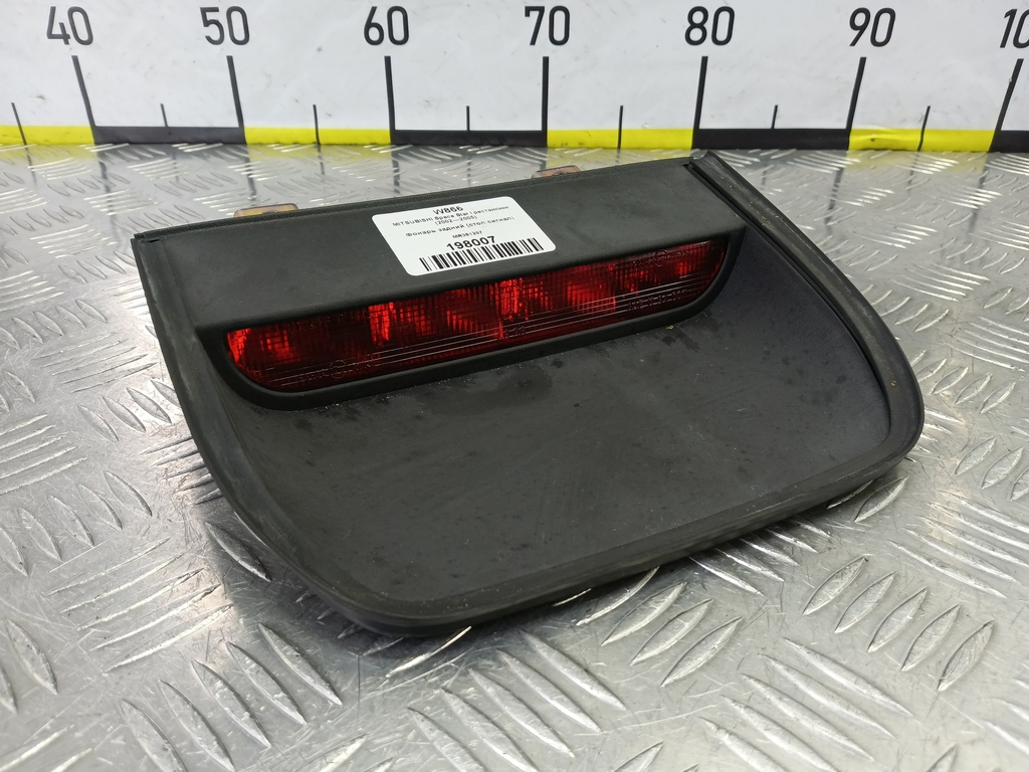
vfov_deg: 58.9
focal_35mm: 23
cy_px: 386
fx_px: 684
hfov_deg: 73.9
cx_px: 514
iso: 172
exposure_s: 1/50
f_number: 1.6
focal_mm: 4.11
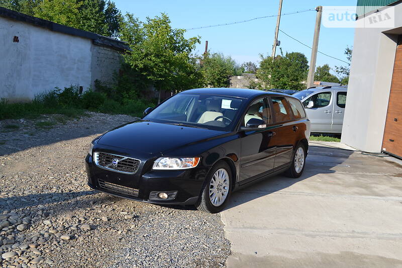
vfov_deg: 36.9
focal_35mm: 36
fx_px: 402
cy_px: 134
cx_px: 201
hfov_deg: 53.1
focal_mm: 24
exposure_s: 1/160
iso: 100
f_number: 6.3
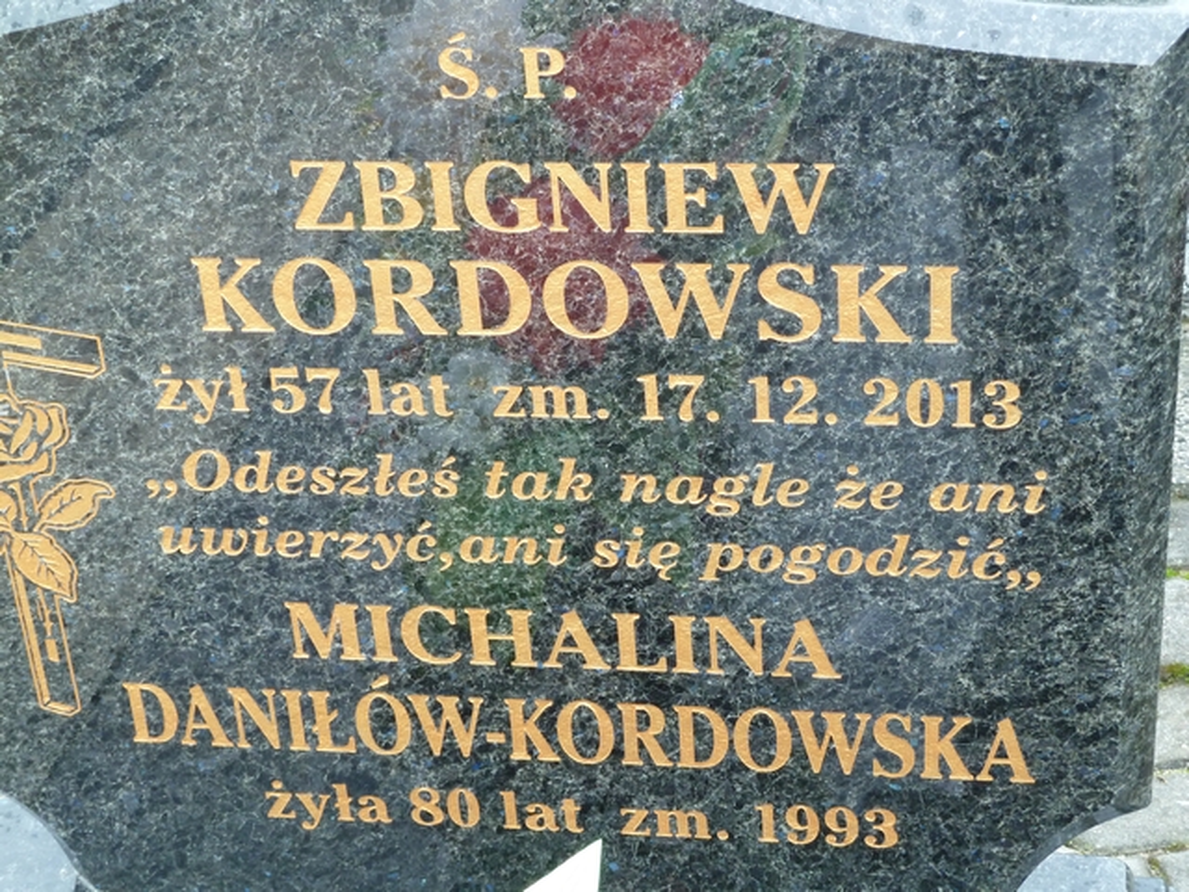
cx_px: 594
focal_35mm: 72
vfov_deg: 20.4
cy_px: 446
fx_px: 2473
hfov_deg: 27.0
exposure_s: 1/40
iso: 160
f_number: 4.1
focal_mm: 11.9
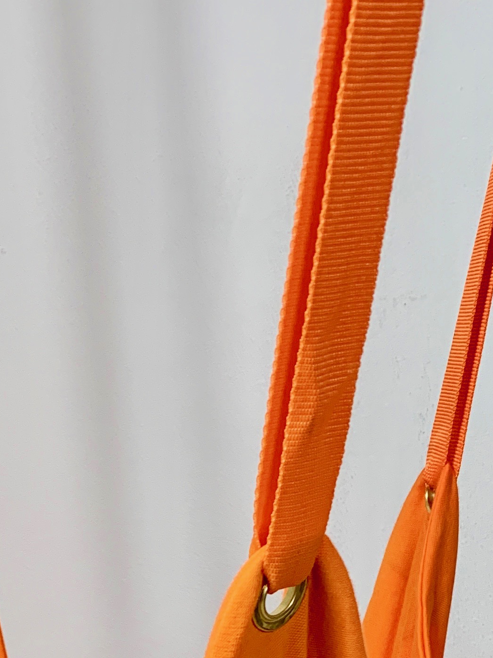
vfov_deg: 23.5
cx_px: 95
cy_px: 813
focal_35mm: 75
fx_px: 1425
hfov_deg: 19.4
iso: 64
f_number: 1.8
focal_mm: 4.25
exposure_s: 1/122
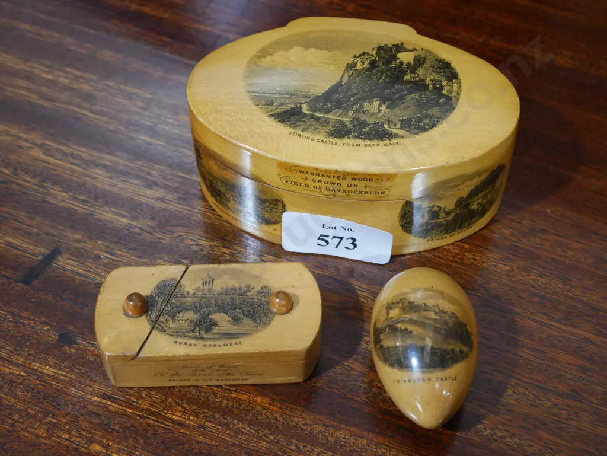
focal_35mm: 58
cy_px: 228
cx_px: 304
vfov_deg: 25.3
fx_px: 1018
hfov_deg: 33.2
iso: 1600
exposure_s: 1/60
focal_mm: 29
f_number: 6.3
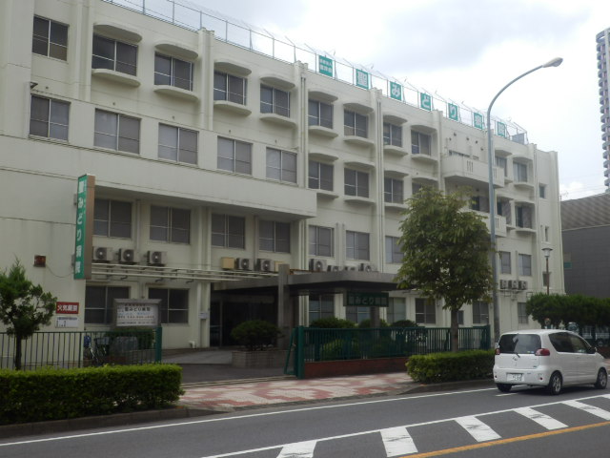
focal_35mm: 42
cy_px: 229
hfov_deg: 44.8
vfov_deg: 34.3
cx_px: 305
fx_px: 740
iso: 80
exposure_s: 1/400
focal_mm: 7.4
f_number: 4
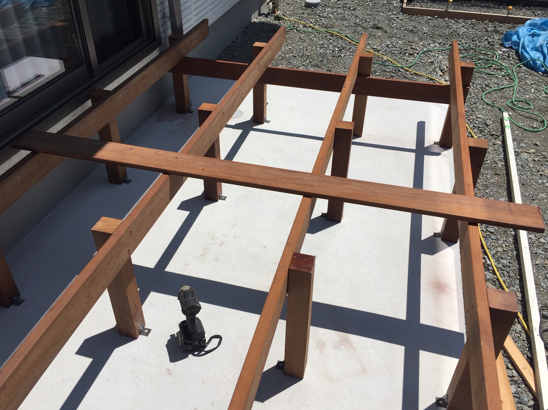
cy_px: 209
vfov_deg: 46.8
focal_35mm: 30
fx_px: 475
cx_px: 266
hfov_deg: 60.0
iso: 32
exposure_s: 1/3968
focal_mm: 4.15
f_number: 2.2
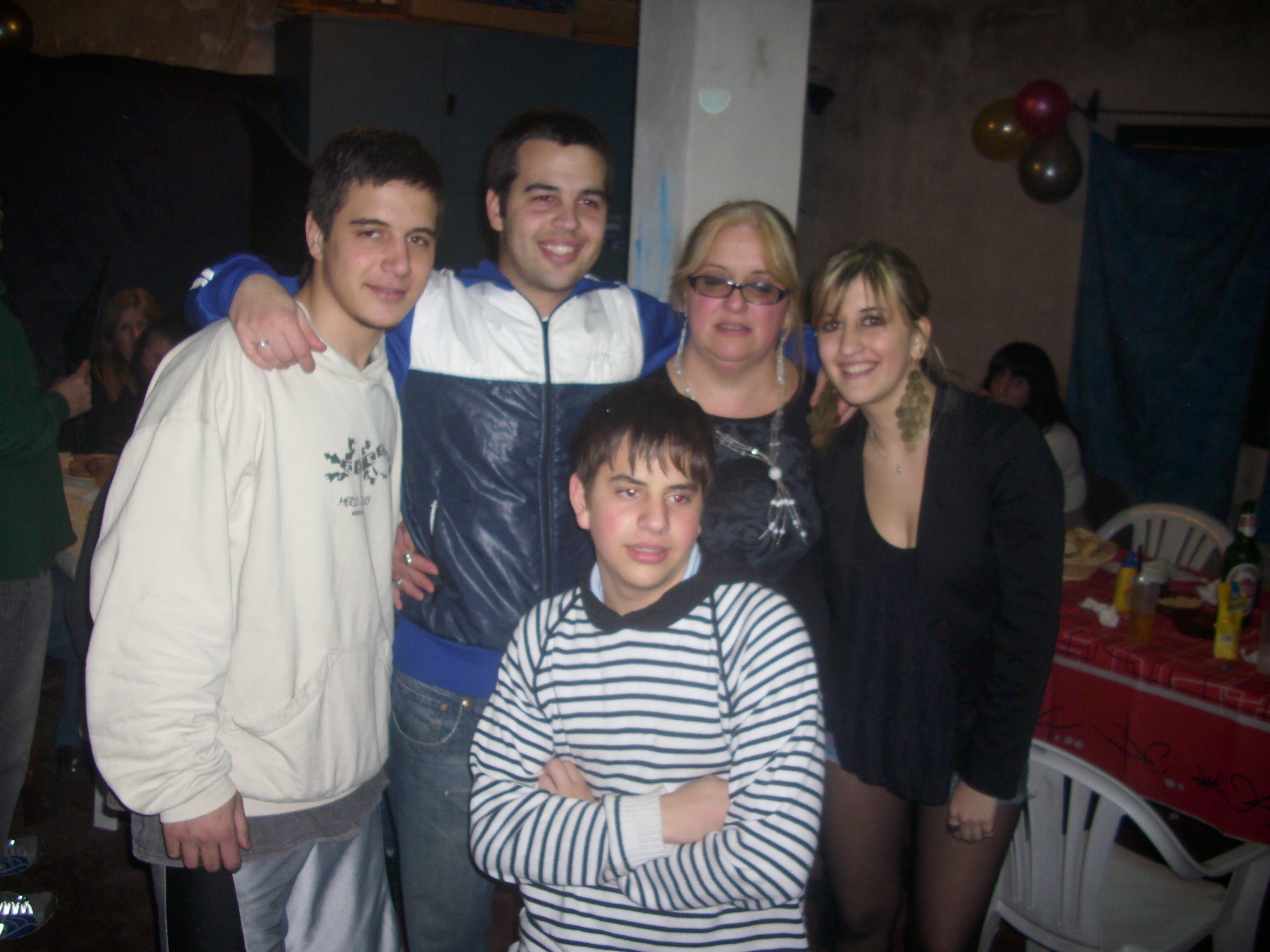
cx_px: 635
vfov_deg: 45.4
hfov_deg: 58.4
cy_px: 476
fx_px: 1137
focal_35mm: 31
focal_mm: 6.2
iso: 100
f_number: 2.8
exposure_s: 1/30
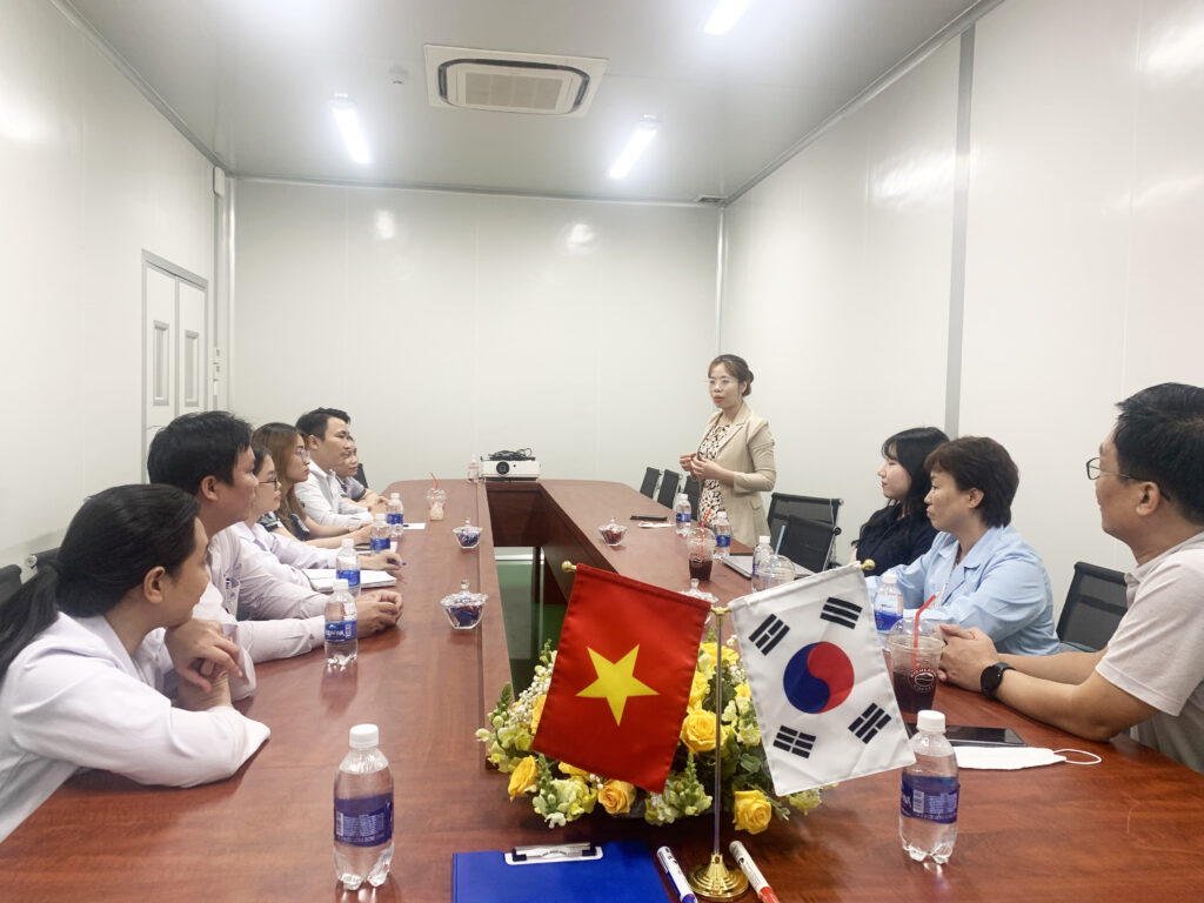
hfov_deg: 67.3
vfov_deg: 53.1
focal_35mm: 26
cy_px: 452
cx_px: 602
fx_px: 904
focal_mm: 4.25
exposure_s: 1/50
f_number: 1.8
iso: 80
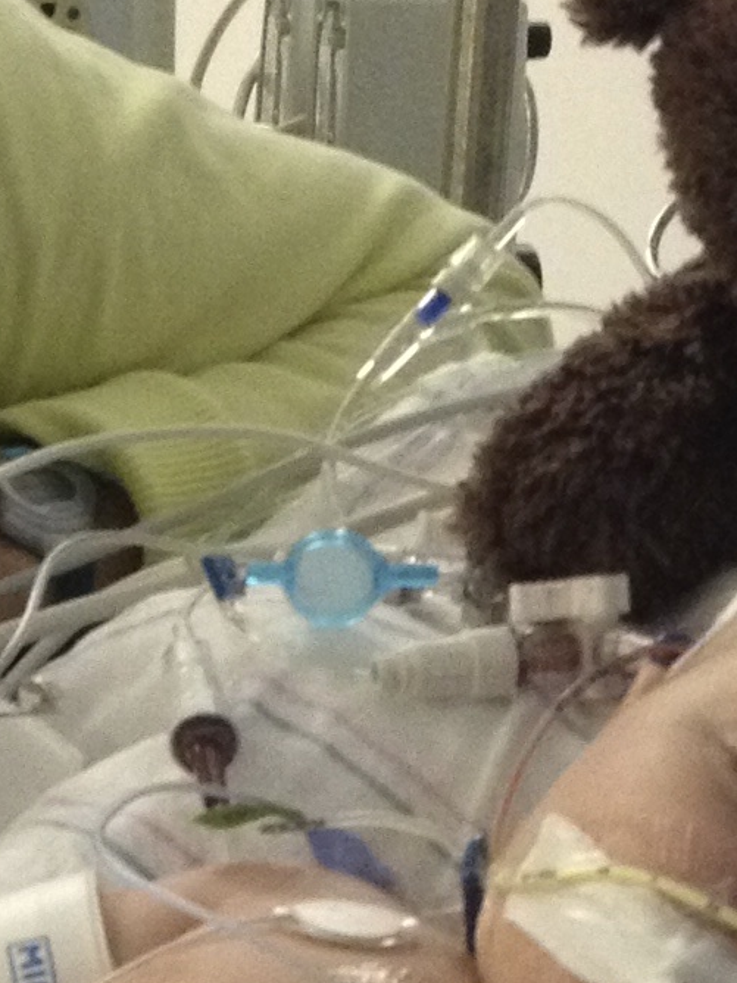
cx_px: -99
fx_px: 4854
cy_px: 1093
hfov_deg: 8.6
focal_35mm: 171
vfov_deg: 11.4
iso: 320
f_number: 2.4
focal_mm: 4.28
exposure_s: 1/20
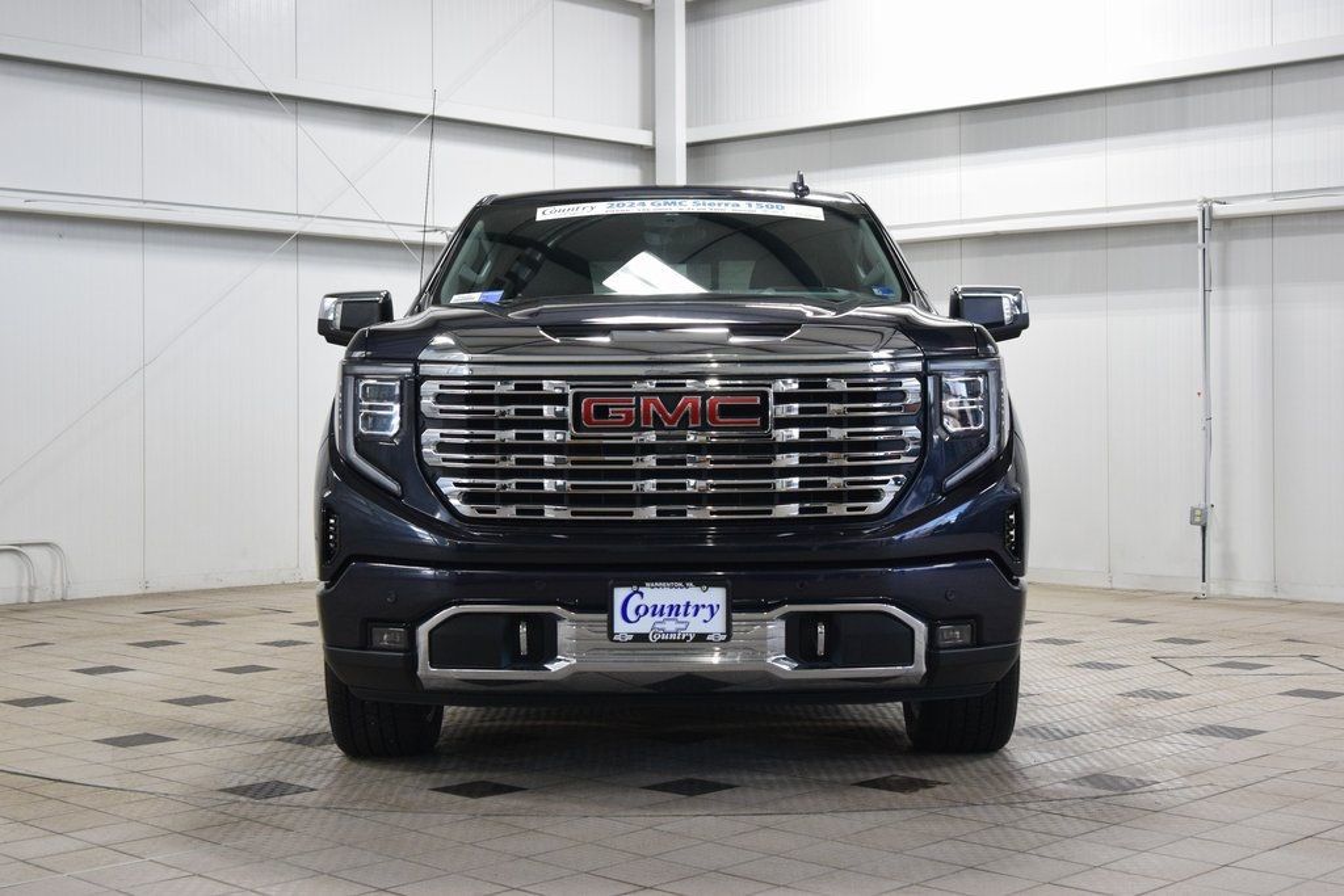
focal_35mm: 52
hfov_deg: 37.8
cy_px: 448
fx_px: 1960
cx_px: 672
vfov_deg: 25.8
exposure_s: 1/60
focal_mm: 35
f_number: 5.6
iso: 1600
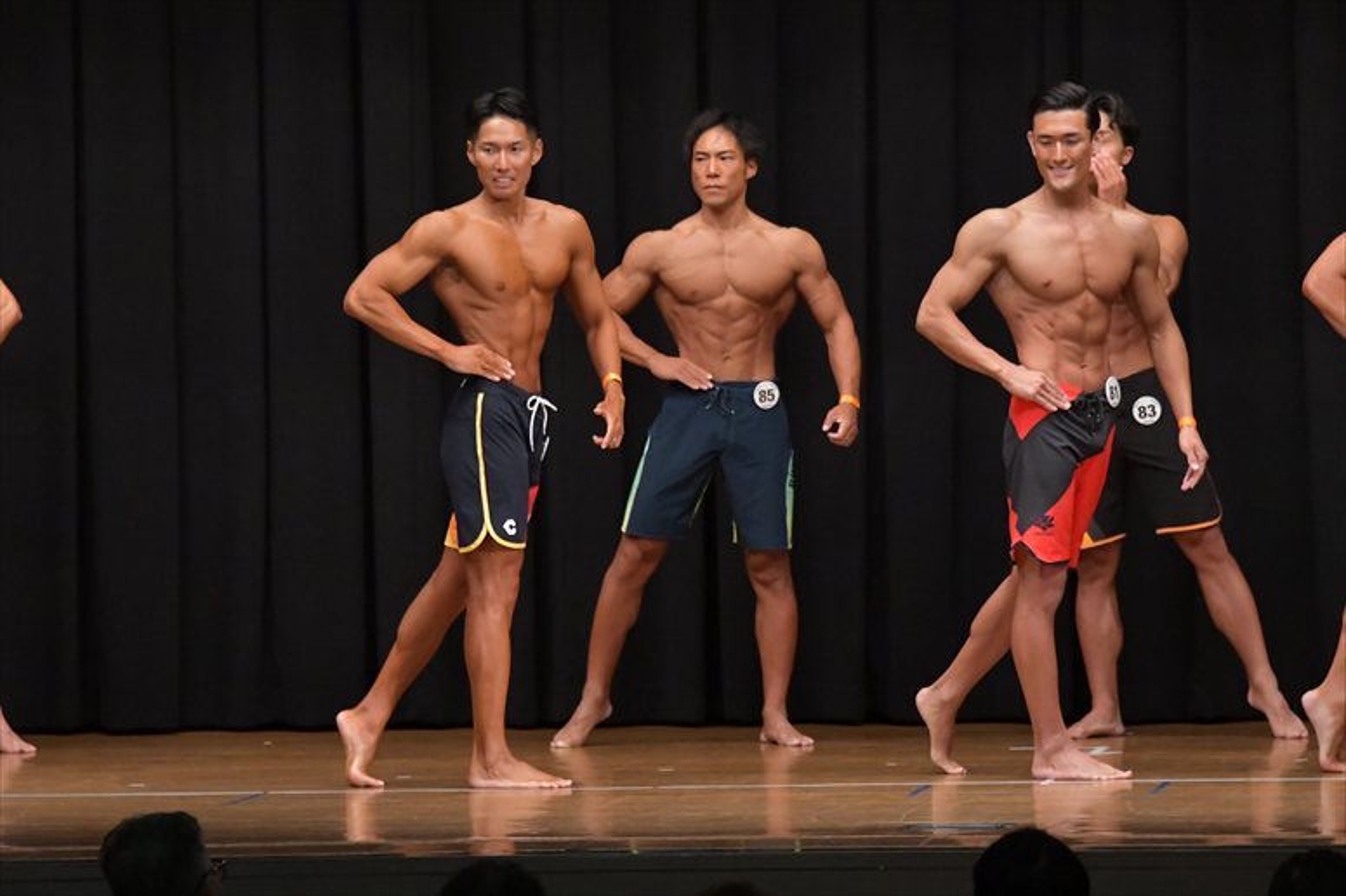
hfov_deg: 10.2
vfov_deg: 6.8
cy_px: 448
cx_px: 673
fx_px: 7549
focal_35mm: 202
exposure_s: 1/400
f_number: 5.6
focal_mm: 135
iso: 6400
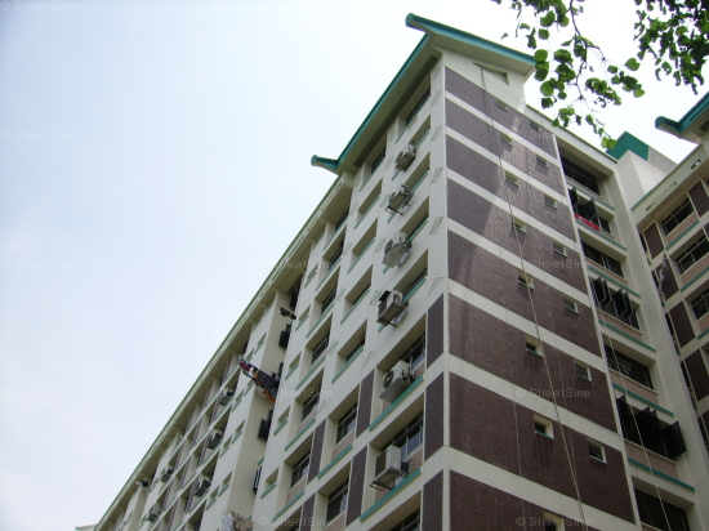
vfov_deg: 40.7
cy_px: 266
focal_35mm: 35
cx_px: 354
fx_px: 717
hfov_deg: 52.6
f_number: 5.8
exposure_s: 1/500
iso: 50
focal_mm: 5.95
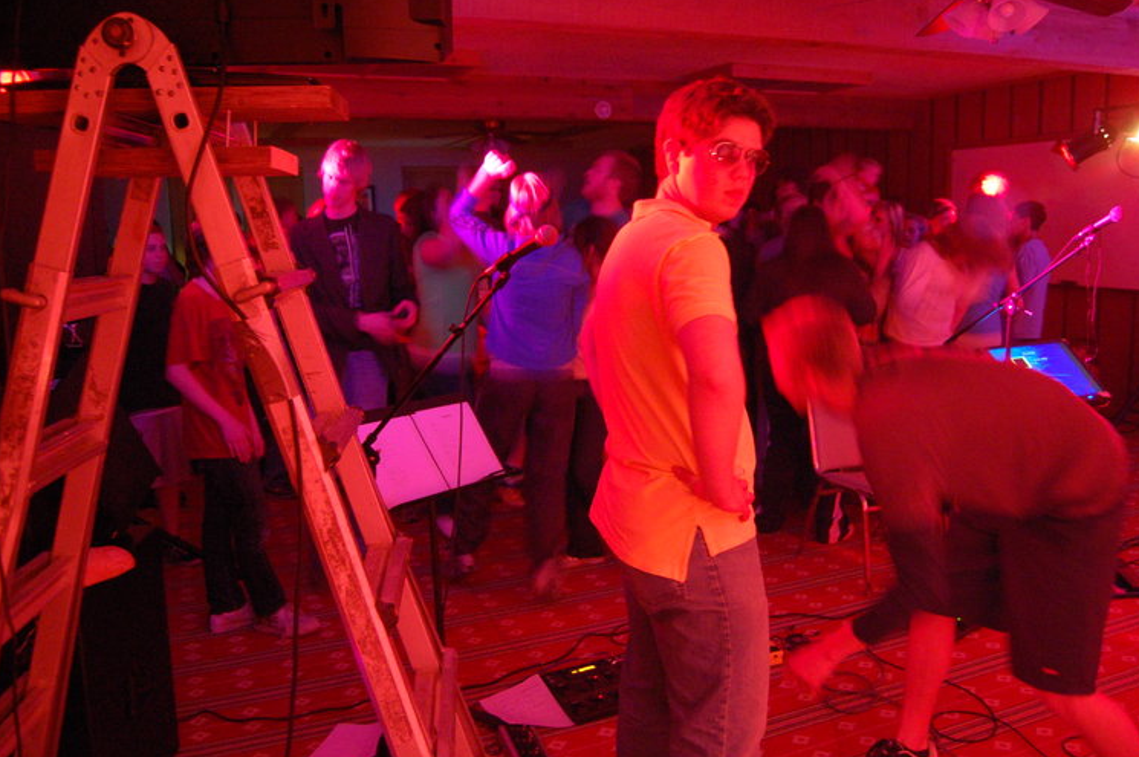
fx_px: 917
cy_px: 385
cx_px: 572
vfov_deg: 44.9
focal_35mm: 29
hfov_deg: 63.7
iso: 1600
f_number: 3.5
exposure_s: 1/8
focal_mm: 18
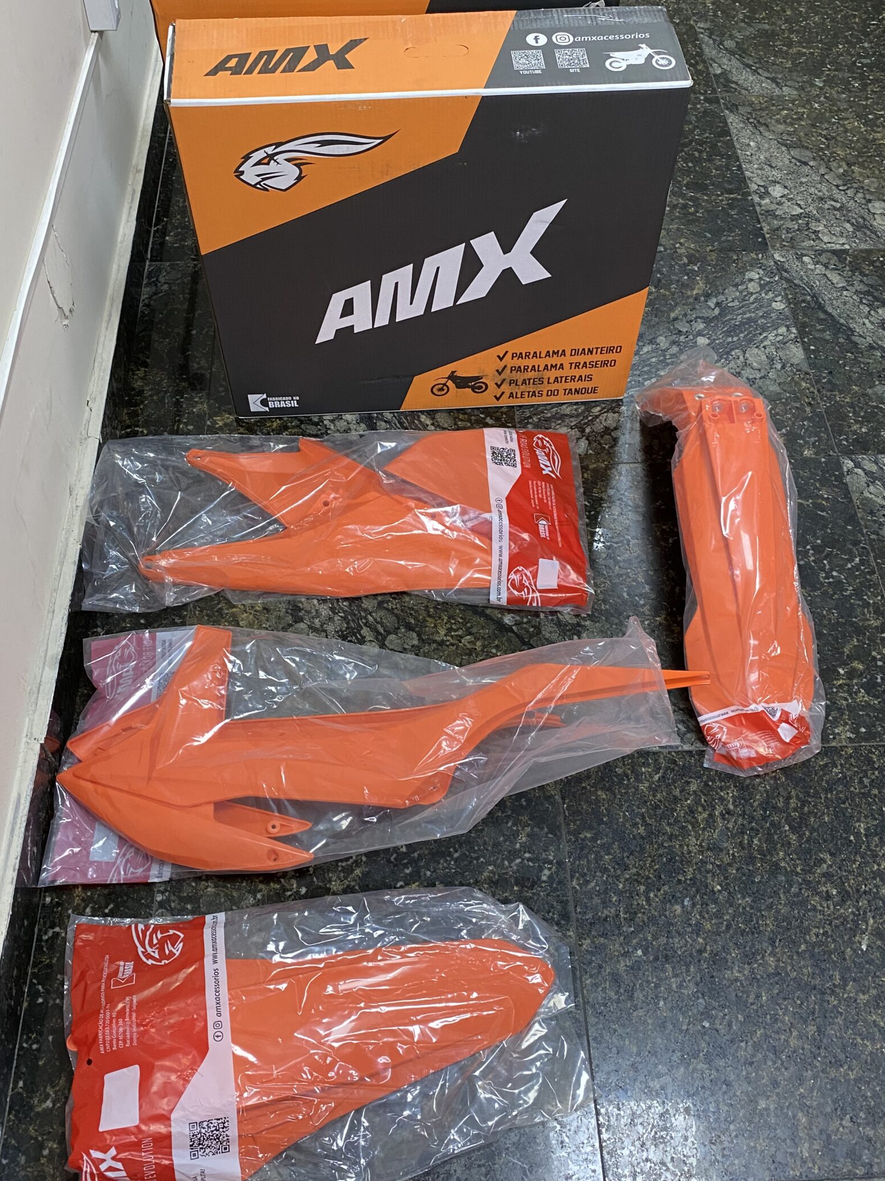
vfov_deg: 56.8
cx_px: 450
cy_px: 589
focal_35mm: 32
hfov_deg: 44.2
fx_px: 1091
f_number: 1.8
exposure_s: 1/60
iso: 200
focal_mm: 4.25
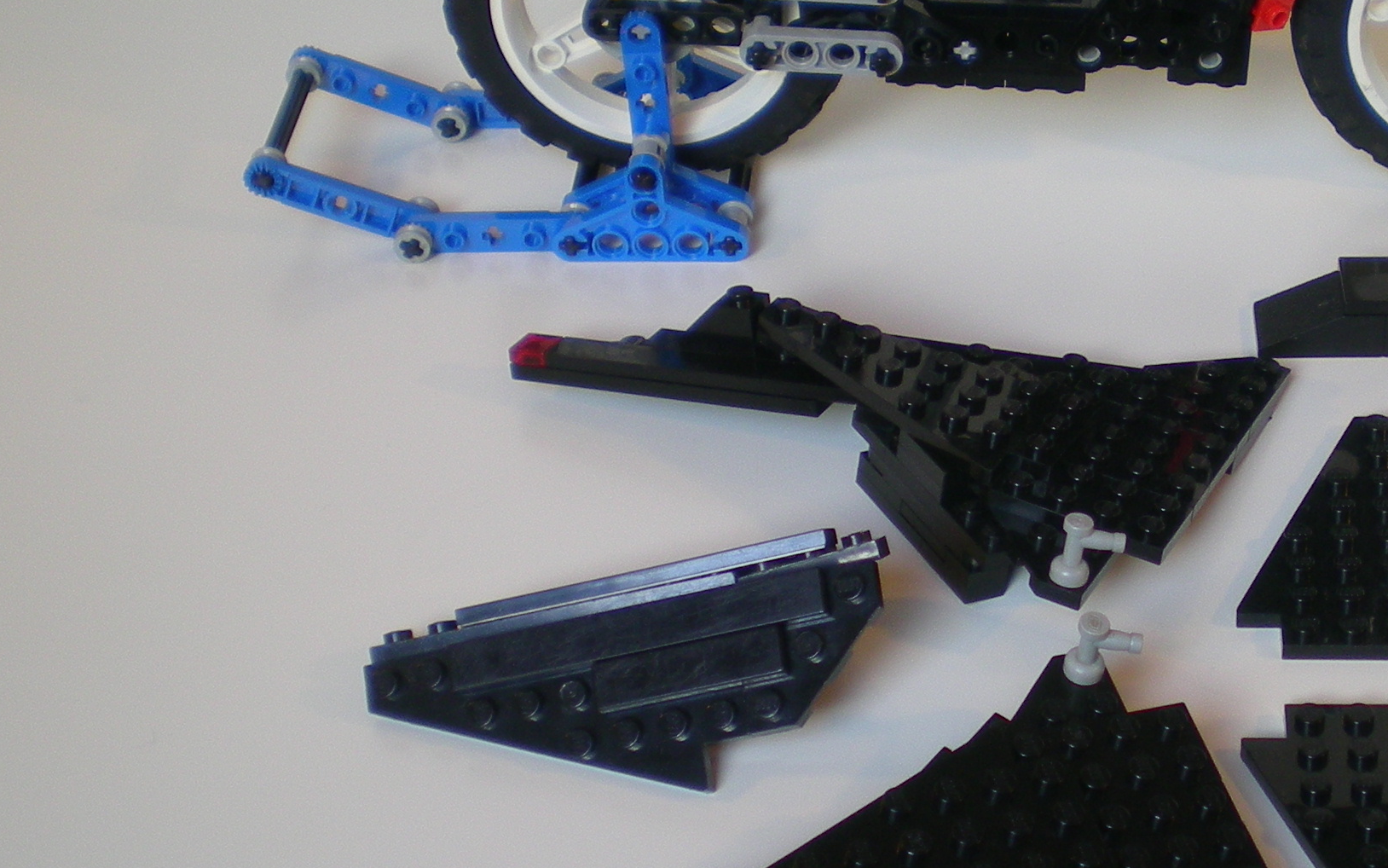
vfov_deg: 17.2
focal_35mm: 76
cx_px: 1046
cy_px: 354
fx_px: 2875
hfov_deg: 26.8
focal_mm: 6.3
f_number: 3.1
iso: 50
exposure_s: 1/20.4
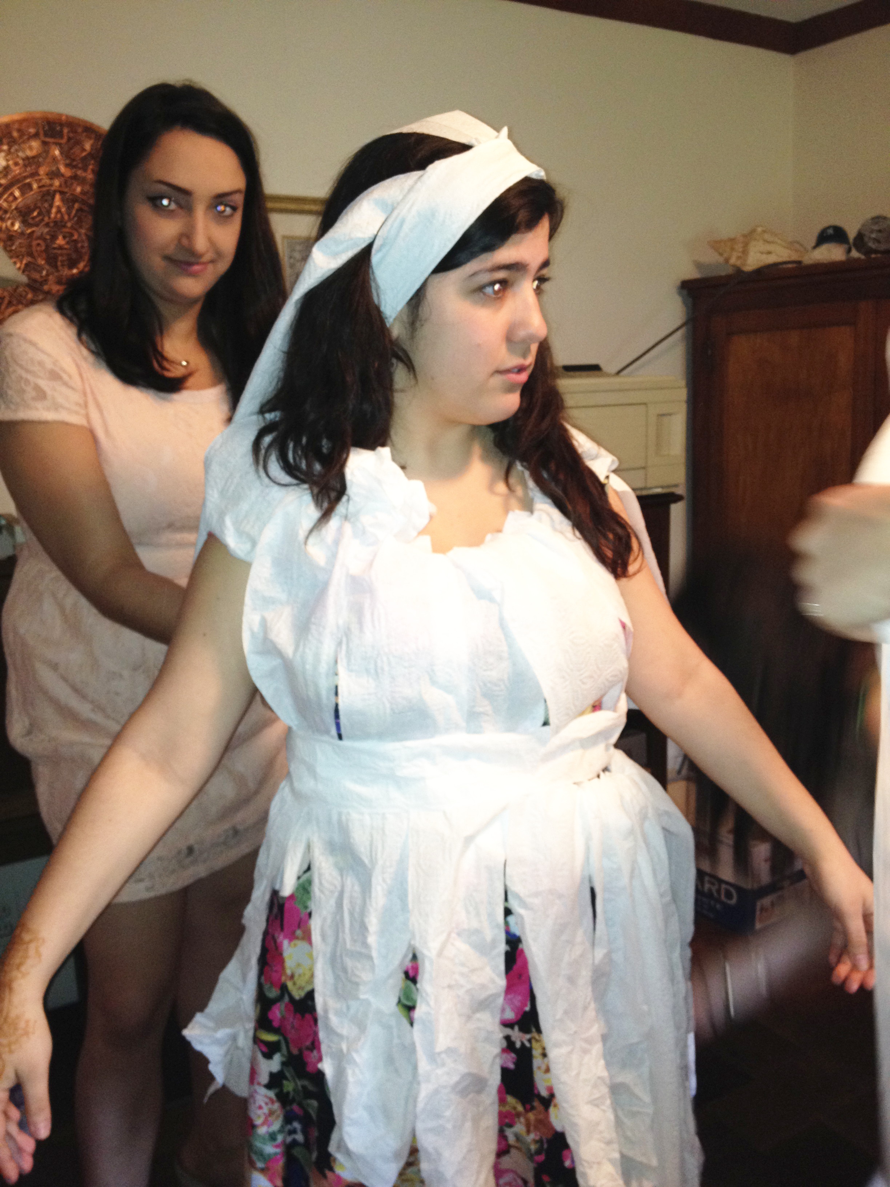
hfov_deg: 40.7
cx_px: 445
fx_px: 1200
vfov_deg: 52.6
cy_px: 594
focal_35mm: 35
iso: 160
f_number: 2.4
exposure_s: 1/20
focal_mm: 4.28
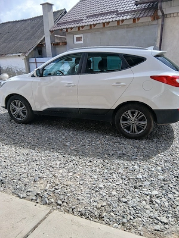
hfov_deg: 53.1
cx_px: 90
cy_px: 119
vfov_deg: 67.3
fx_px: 179
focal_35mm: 26
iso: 20
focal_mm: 3.98
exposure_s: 1/179
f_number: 1.8
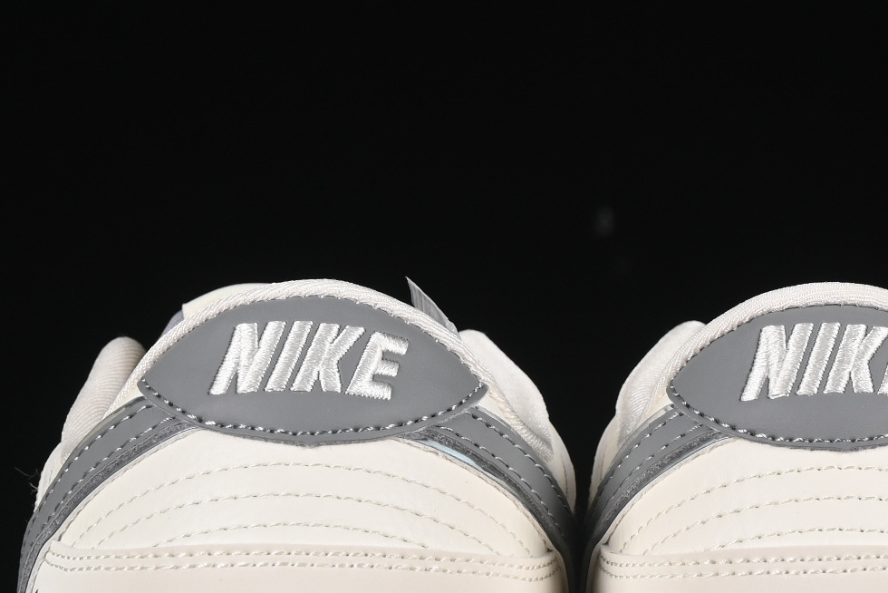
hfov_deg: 9.7
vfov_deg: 6.5
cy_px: 369
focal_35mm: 213
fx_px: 5255
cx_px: 582
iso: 160
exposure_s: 1/80
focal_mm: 50
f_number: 8
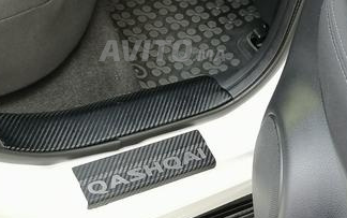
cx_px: 162
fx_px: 757
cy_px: 50
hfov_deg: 25.8
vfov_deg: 16.2
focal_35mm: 80
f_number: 1.8
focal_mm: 5.3
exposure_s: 1/50
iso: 100
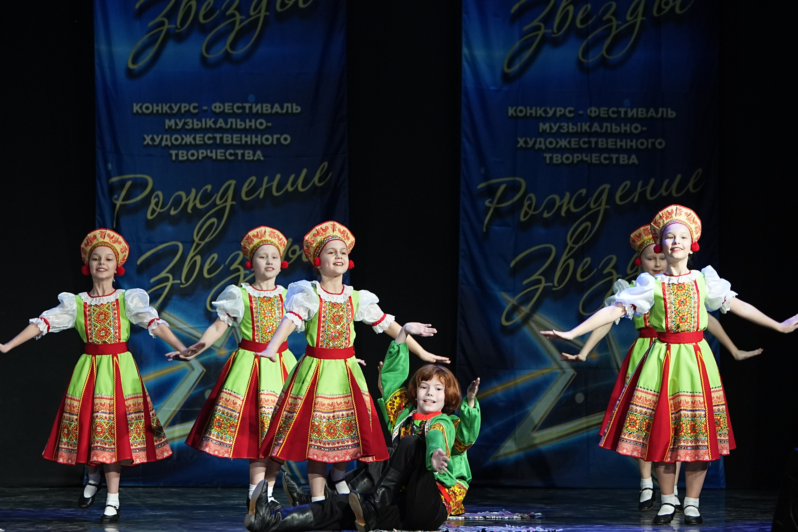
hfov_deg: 11.4
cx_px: 399
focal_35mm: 180
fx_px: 3990
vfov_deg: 7.6
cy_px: 266
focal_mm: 120
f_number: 2.8
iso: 2000
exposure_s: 1/400
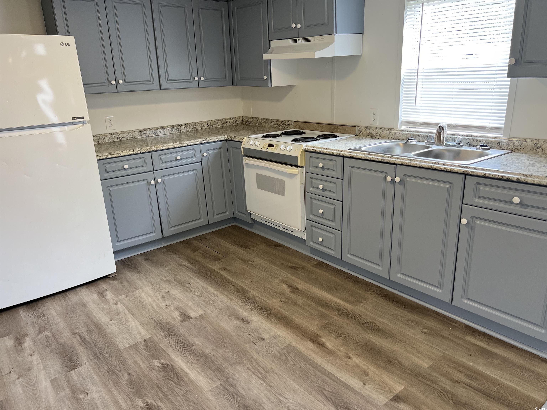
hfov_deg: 67.3
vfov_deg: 53.1
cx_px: 274
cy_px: 205
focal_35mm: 26
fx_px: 411
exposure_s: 1/120
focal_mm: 5.7
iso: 100
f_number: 1.5
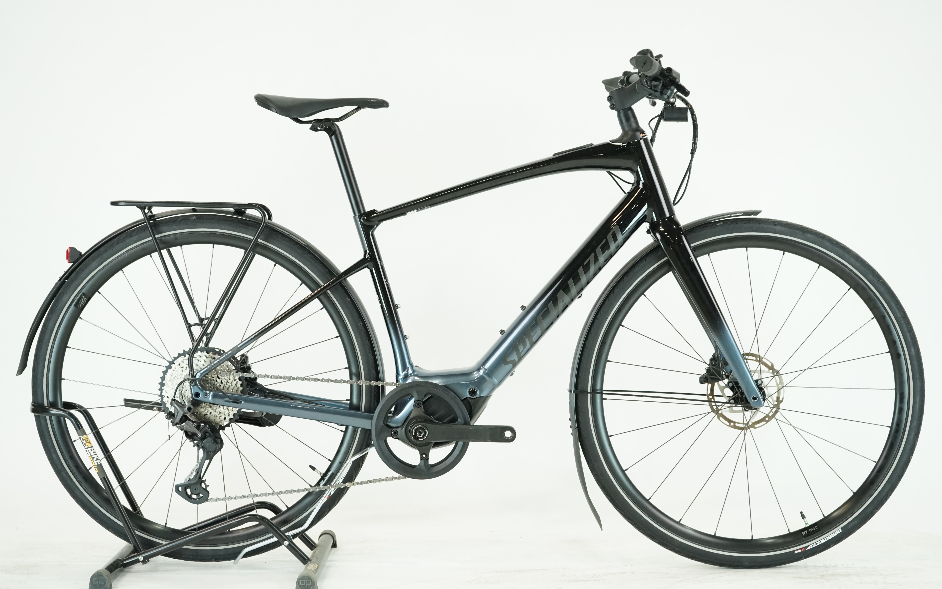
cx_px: 471
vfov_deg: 20.3
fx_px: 1643
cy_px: 308
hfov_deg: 32.0
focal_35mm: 64
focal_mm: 62
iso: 2000
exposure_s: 1/200
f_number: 5.6
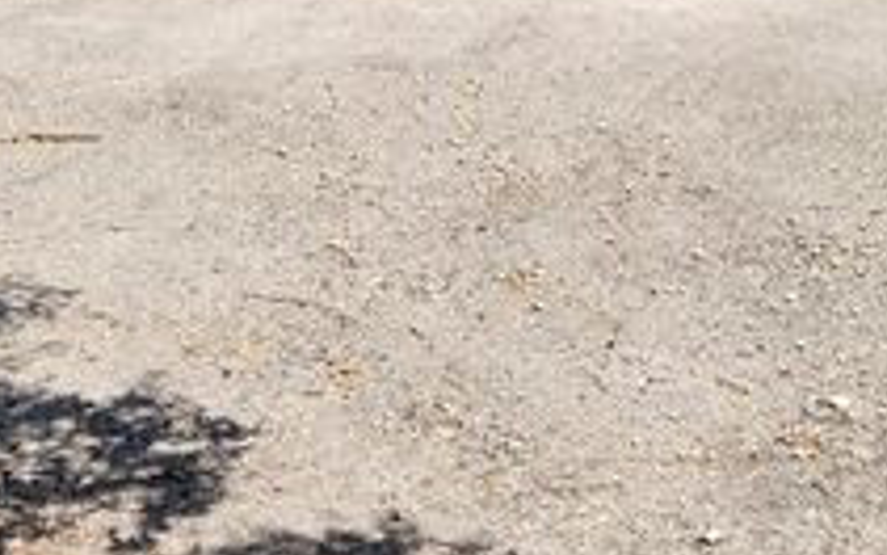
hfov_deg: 27.8
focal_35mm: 74
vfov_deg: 16.2
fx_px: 1789
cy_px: -265
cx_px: 551
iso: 20
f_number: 1.8
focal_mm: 5.4
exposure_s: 1/1139
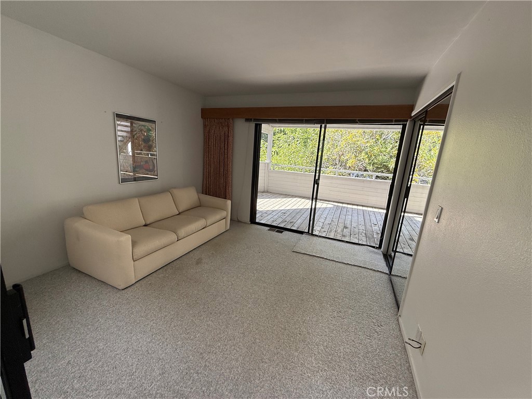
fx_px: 215
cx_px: 266
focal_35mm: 14
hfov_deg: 102.1
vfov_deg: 85.7
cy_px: 200
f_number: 2.2
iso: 64
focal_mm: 2.22
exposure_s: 1/99
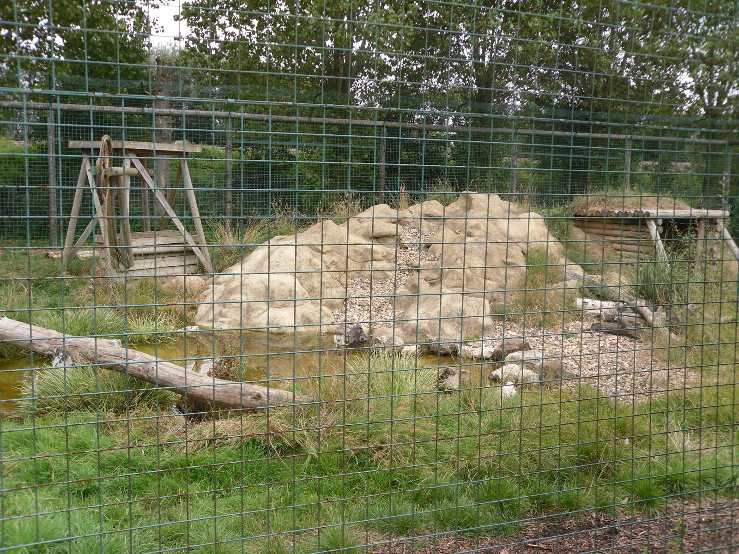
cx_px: 370
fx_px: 747
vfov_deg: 40.7
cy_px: 277
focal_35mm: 35
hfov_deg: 52.6
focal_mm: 6.3
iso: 80
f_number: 3.5
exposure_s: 1/197
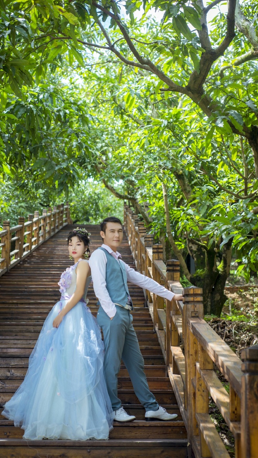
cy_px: 229
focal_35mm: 54
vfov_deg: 38.5
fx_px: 657
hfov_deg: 22.2
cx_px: 118
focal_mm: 50
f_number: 3.5
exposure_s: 1/400
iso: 200
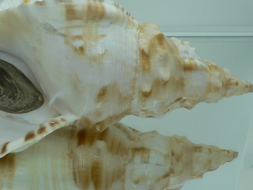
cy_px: 60
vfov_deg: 24.7
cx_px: 66
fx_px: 431
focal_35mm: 59
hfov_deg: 32.1
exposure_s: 1/60
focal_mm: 4.6
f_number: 2.8
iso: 80
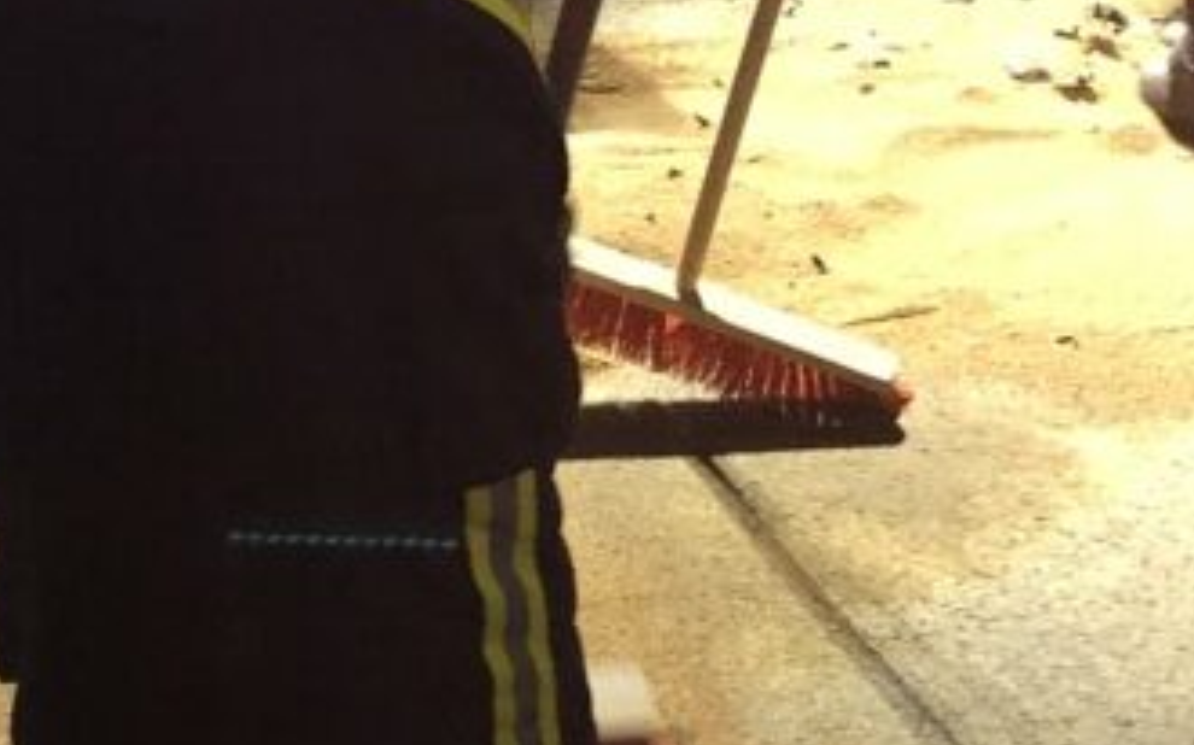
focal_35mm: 81
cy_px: -439
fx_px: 2635
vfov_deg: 14.7
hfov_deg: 25.3
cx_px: 362
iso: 100
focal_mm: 3.99
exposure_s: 1/11
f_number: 1.8
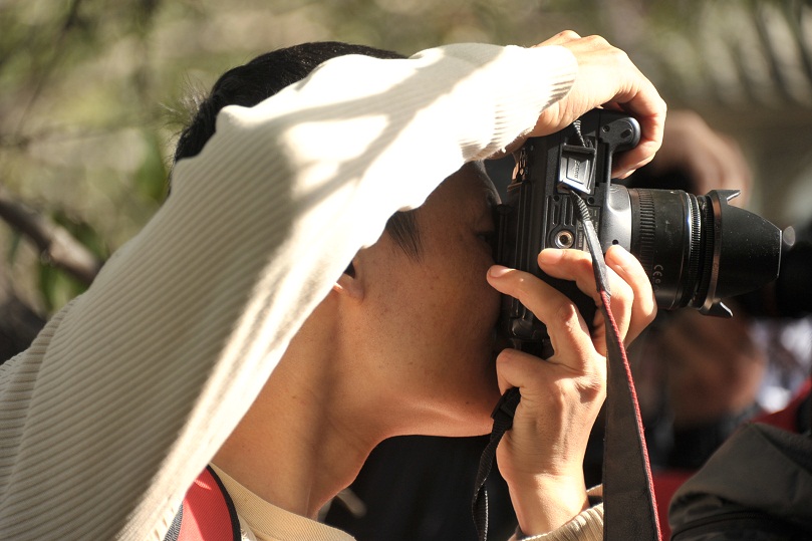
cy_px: 270
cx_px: 406
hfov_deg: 6.9
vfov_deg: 4.6
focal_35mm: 300
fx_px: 6765
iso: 500
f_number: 5.6
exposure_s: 1/500
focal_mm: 300
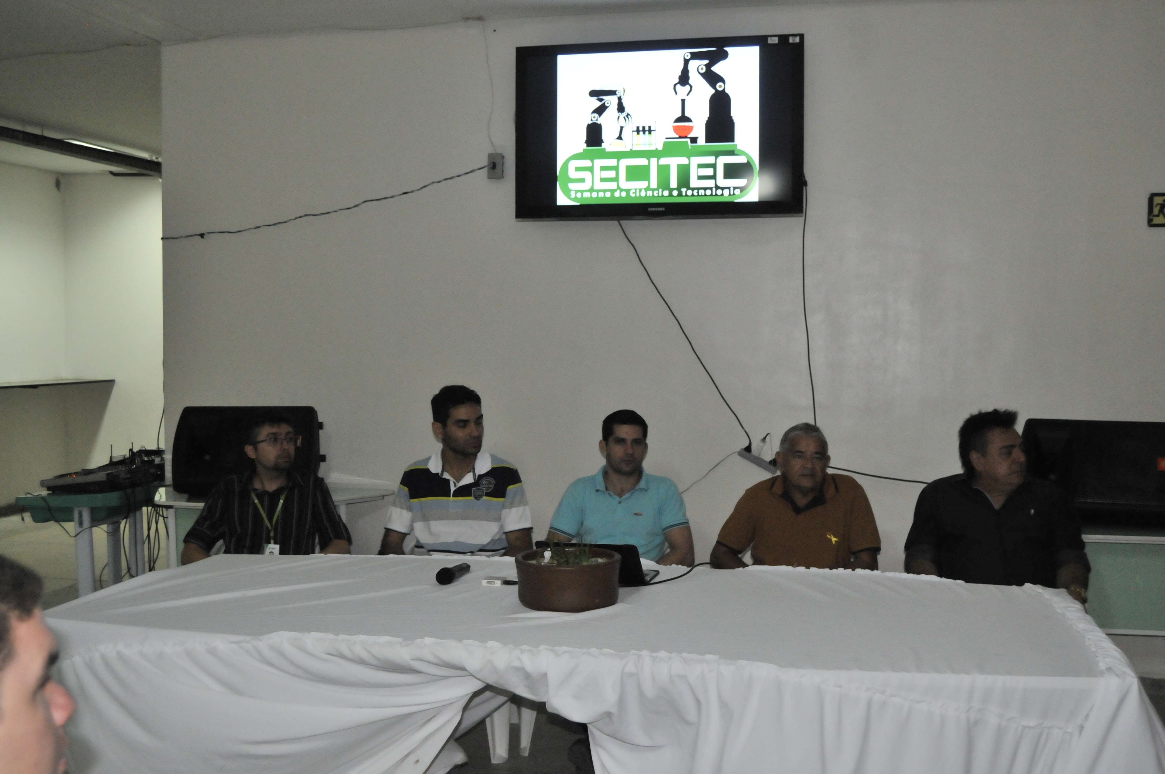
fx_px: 1261
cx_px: 582
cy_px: 387
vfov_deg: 34.1
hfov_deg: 49.6
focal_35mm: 39
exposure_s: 1/60
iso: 1250
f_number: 5
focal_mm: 26
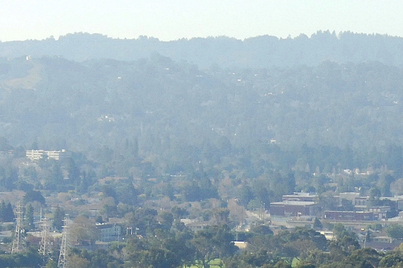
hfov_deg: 7.5
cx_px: 286
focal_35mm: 275
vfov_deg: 4.9
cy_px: 461
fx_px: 3075
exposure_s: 1/1000
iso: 400
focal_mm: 48
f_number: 6.7
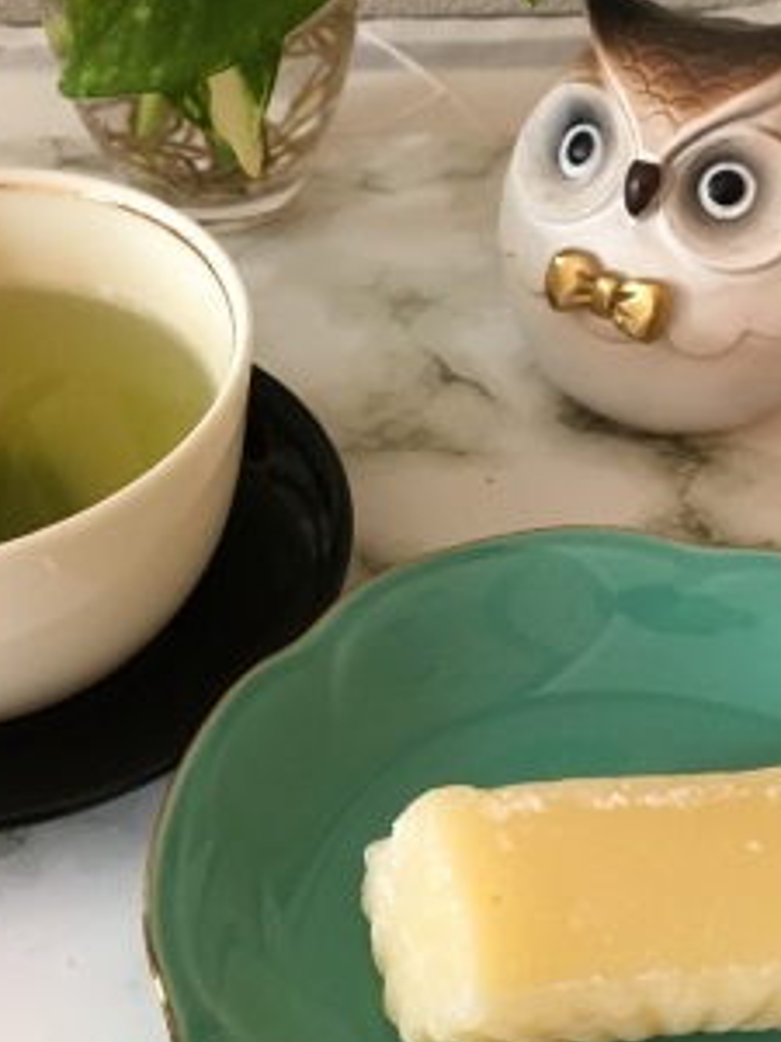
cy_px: 354
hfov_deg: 25.2
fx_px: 1745
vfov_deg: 33.0
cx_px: 344
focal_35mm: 58
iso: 160
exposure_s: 1/30
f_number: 2.2
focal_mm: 4.15
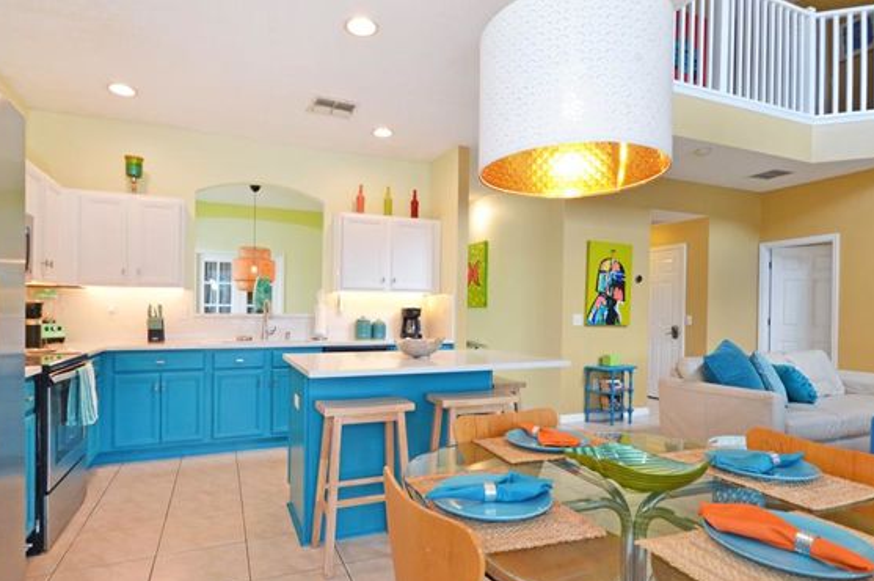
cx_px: 434
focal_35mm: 19
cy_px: 316
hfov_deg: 87.0
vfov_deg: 64.3
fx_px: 461
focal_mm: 10
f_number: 4.5
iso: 400
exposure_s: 1/80
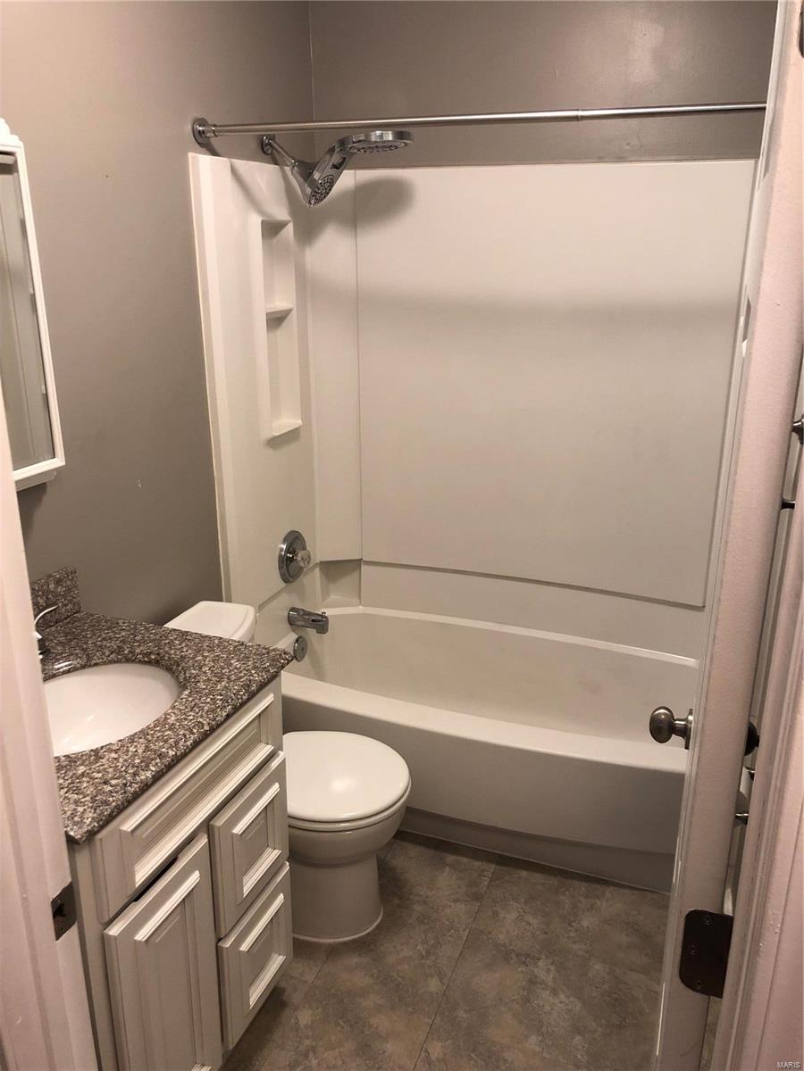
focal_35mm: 28
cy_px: 536
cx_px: 402
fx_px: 867
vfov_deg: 63.4
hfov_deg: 49.7
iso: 40
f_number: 1.8
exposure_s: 1/15
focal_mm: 3.99
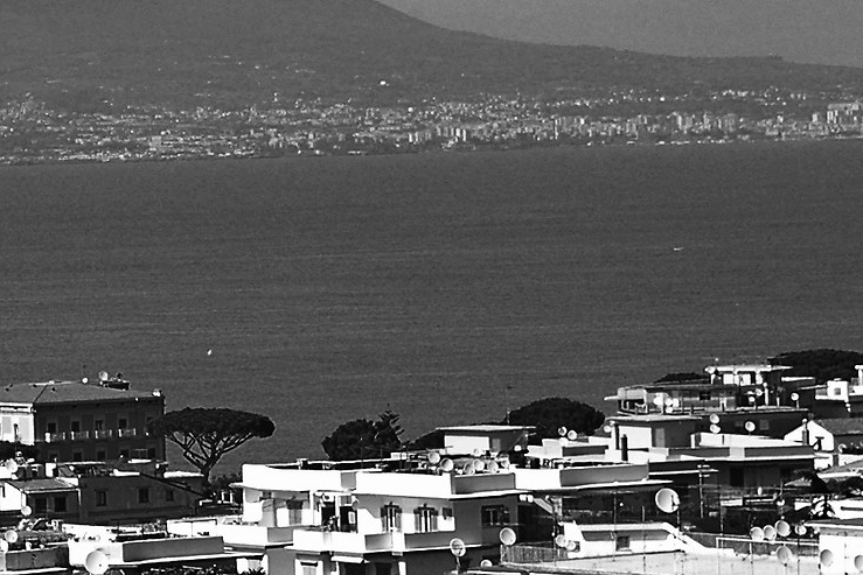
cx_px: -390
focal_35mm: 268
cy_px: -40
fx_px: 6416
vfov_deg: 5.1
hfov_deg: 7.6
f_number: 11
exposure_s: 1/400
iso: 200
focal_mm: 55
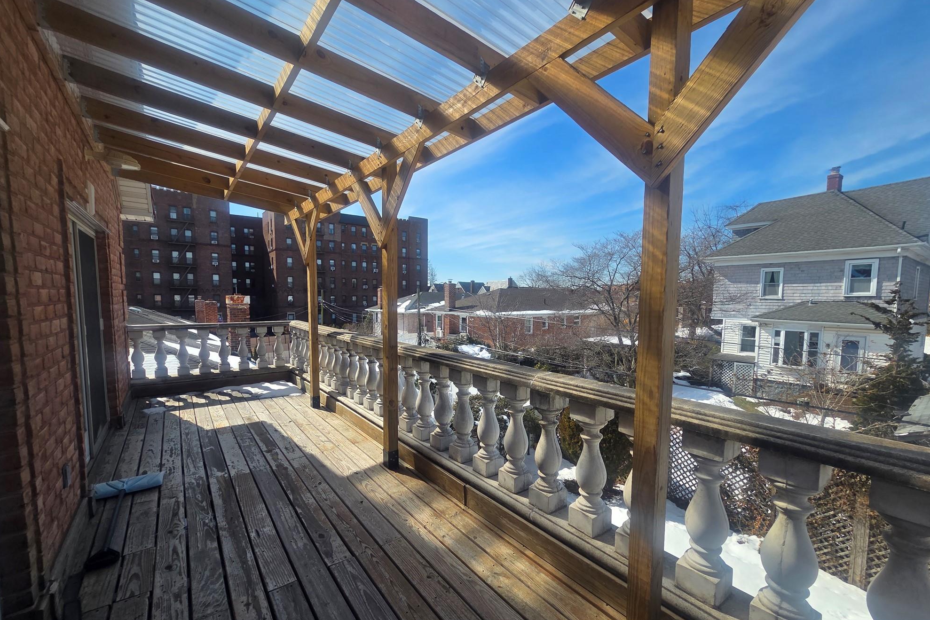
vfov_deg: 81.2
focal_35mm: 14
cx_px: 449
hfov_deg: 104.2
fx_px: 362
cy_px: 326
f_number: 2.2
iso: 50
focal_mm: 2.2
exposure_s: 1/2005
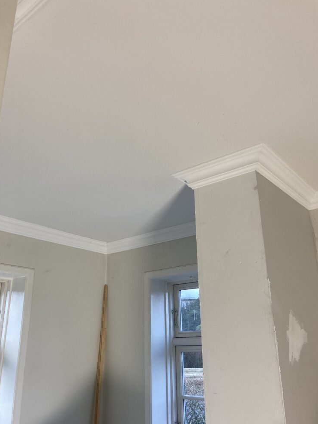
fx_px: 355
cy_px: 218
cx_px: 162
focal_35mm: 29
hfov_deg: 48.2
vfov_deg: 61.6
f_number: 1.8
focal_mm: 3.99
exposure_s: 1/100
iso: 50
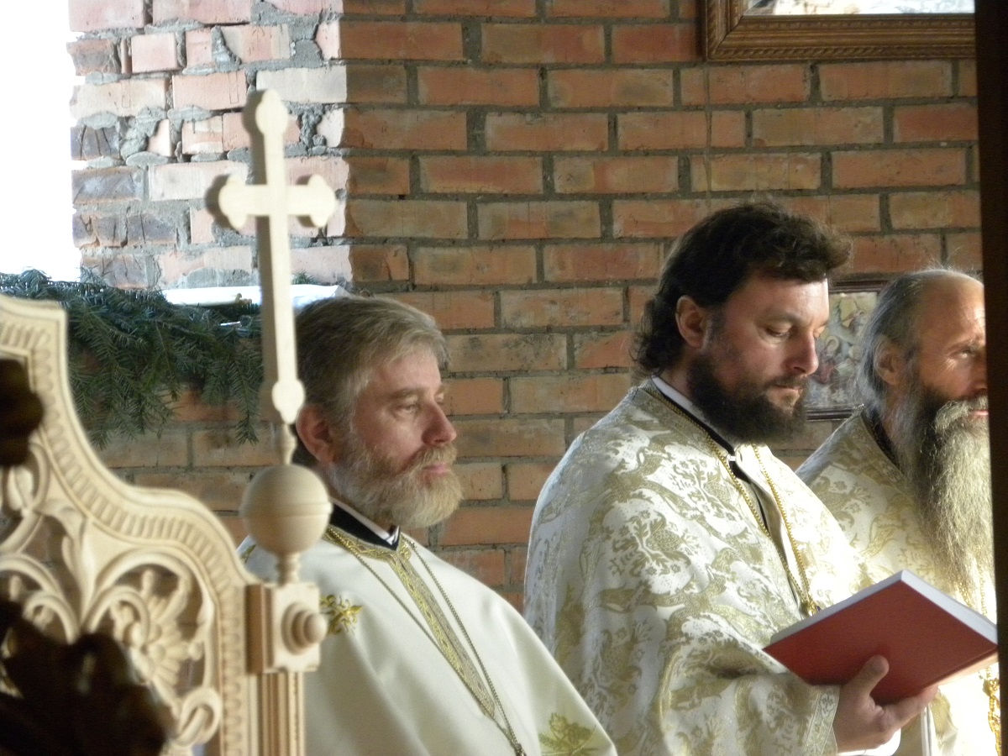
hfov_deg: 5.9
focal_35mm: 337
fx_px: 9813
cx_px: 504
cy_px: 378
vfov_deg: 4.4
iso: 400
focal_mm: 59.9
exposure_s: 1/51
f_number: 5
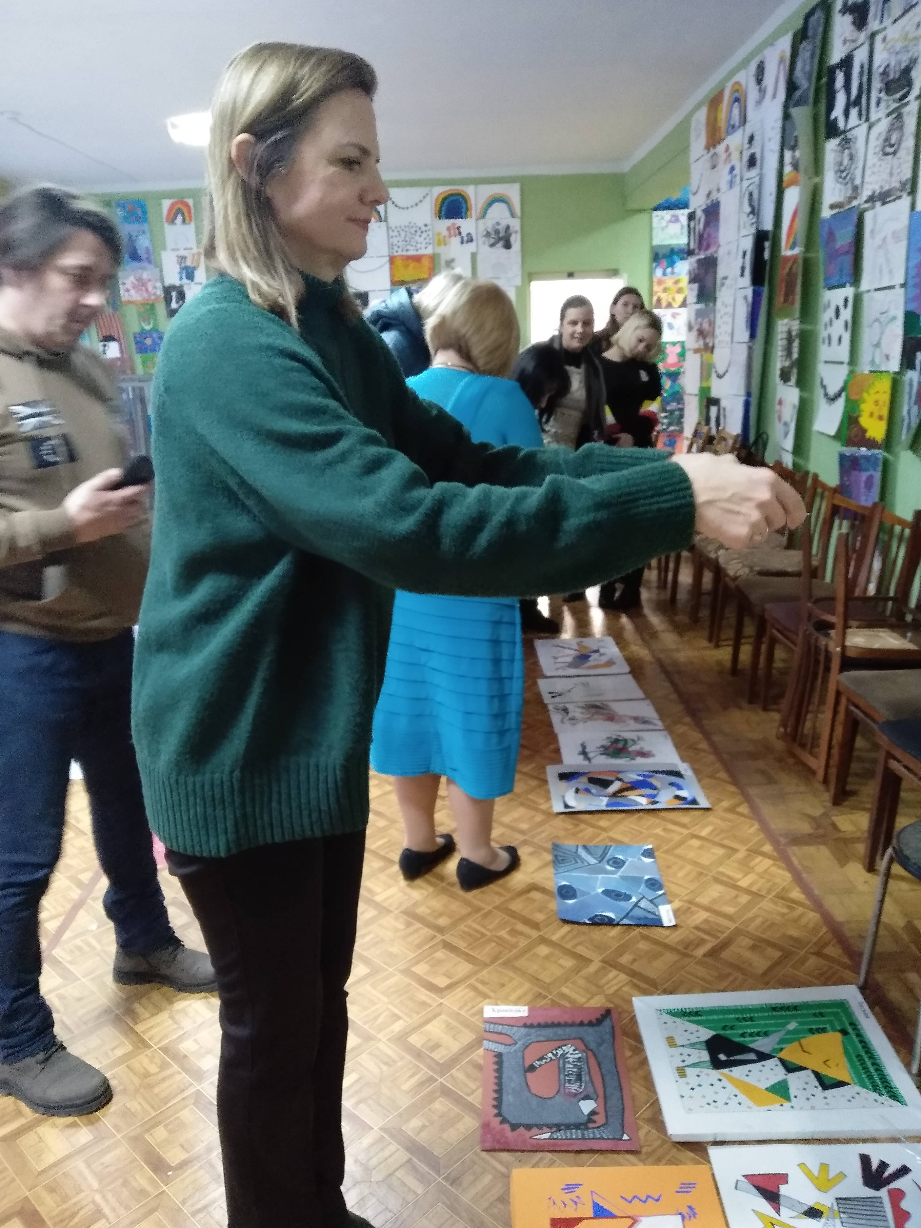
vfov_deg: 67.3
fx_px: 922
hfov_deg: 53.1
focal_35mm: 26
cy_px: 614
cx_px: 460
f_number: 2.2
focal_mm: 3.82
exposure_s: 1/17
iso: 1600
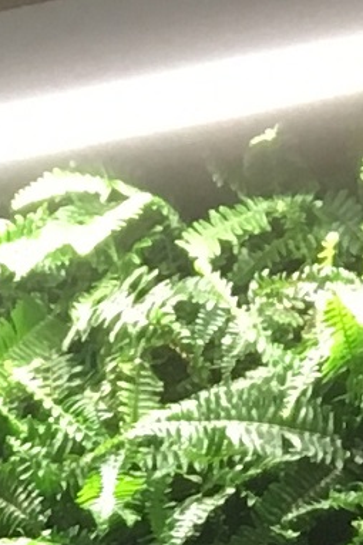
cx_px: -880
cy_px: 1255
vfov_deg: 7.6
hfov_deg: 5.0
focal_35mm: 254
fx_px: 3845
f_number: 2.2
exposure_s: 1/30
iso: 64
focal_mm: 4.15
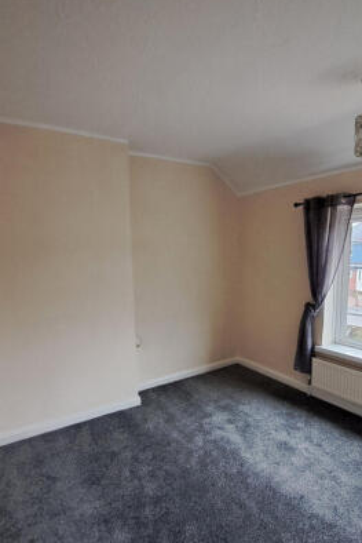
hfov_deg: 61.9
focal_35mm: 20
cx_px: 192
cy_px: 293
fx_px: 301
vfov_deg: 83.8
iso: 160
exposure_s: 1/50
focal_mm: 1.74
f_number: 2.2
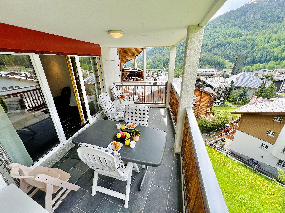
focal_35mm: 13
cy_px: 106
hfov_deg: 106.2
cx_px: 142
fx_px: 107
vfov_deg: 89.9
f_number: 1.8
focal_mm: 1.57
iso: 32
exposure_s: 1/490
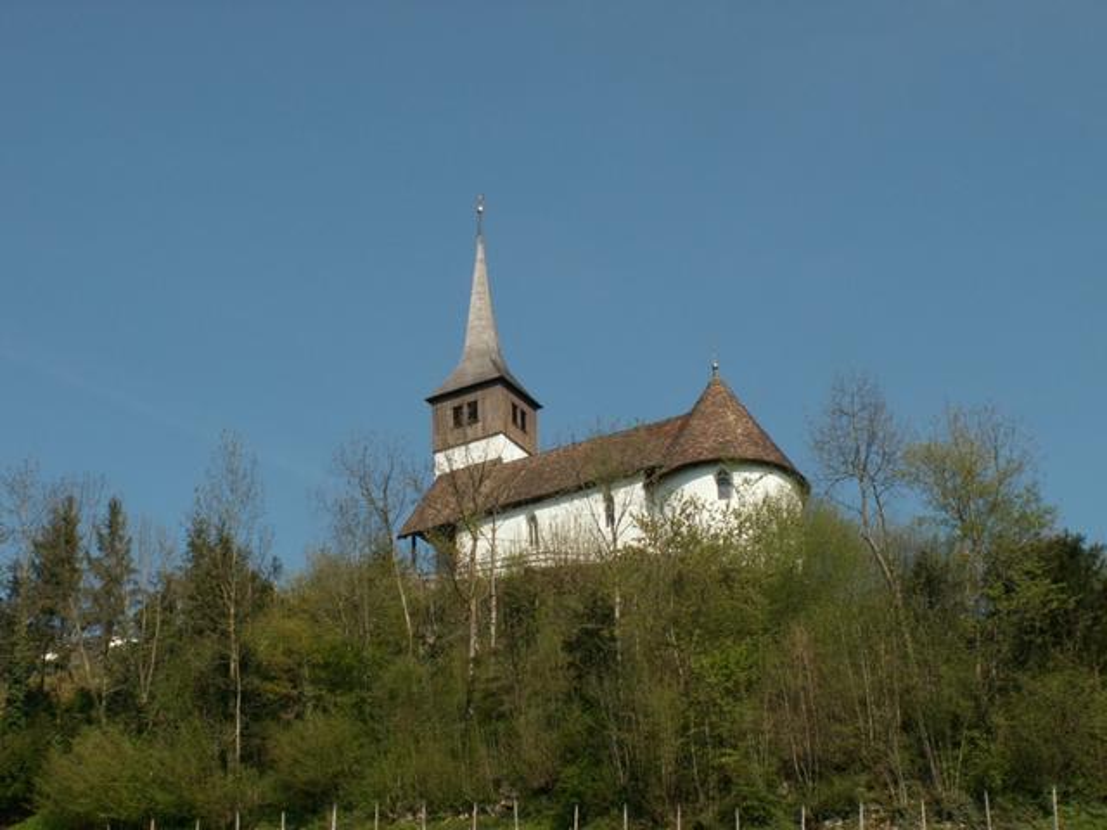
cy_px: 415
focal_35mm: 75
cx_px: 554
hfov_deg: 26.0
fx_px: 2398
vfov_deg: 19.6
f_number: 8
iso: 50
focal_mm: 12.44
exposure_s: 1/160
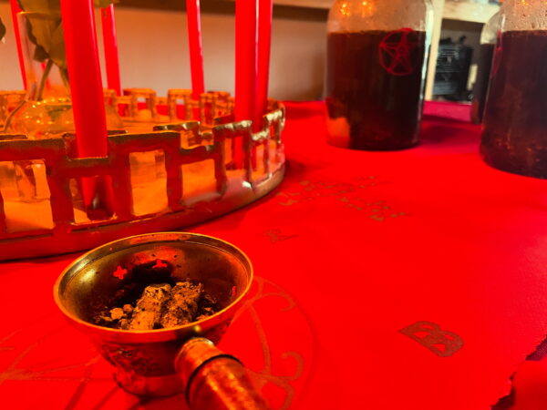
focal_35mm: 26
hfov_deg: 67.3
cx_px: 274
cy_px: 205
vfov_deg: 53.1
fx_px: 411
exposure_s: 1/30
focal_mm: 4.2
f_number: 1.6
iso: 640
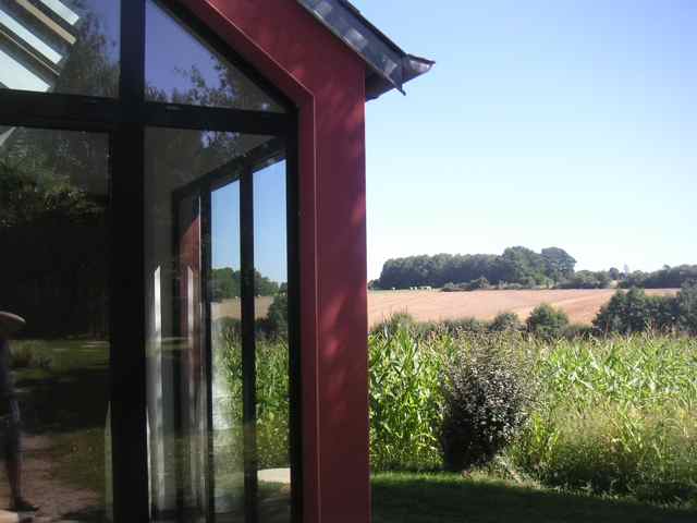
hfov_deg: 49.0
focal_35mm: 38
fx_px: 765
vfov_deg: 37.7
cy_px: 262
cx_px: 348
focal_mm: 6
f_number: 2.8
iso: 50
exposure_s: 1/350
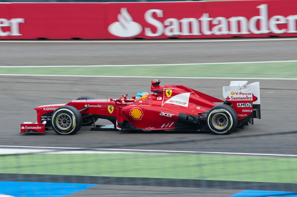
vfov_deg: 4.6
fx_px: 2472
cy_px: 98
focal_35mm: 300
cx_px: 148
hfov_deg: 6.9
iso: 400
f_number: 6.7
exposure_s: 1/500
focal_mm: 200
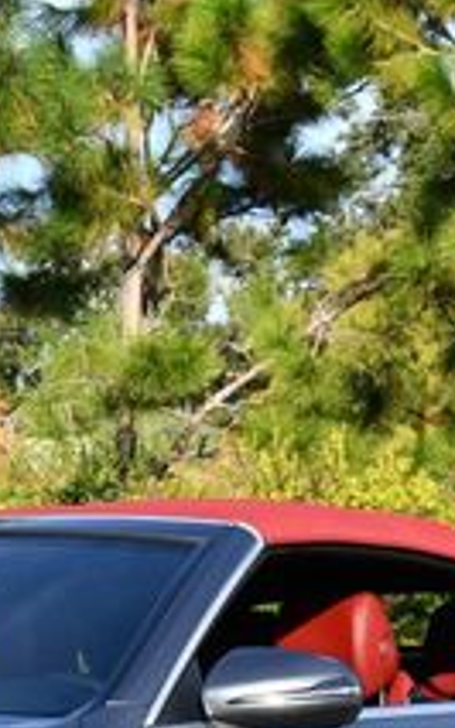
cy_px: 721
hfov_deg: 6.3
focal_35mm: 208
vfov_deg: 10.0
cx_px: -99
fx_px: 4130
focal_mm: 34
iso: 125
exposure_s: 1/250
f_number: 8
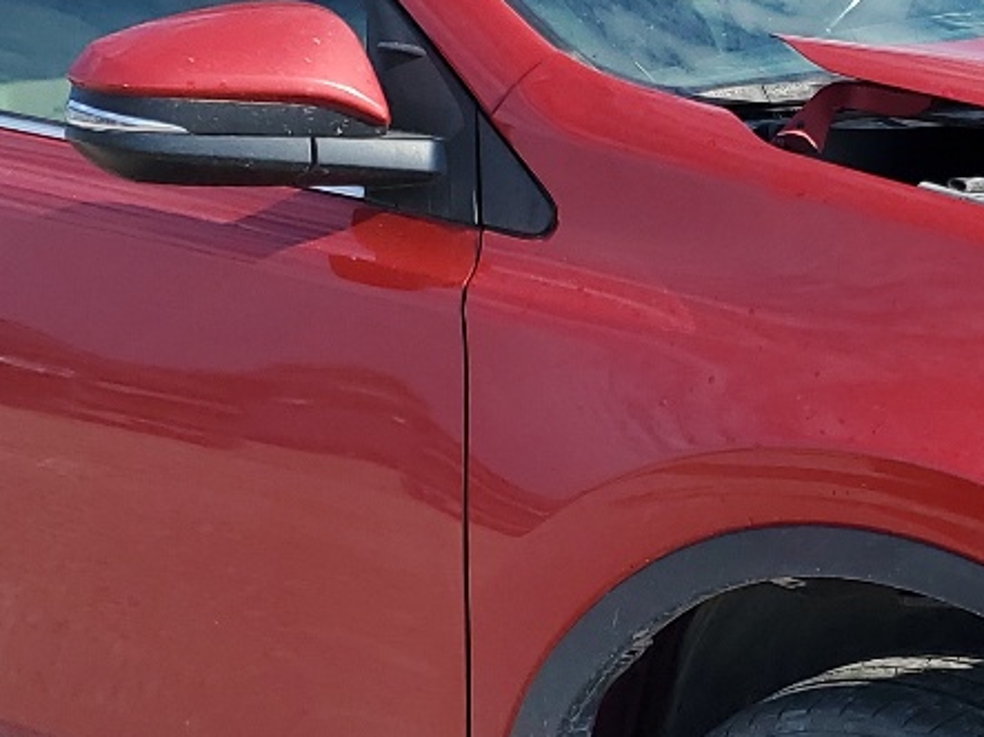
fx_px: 2671
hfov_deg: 20.7
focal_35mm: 94
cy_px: 559
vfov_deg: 15.6
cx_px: 711
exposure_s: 1/2000
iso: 50
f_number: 1.5
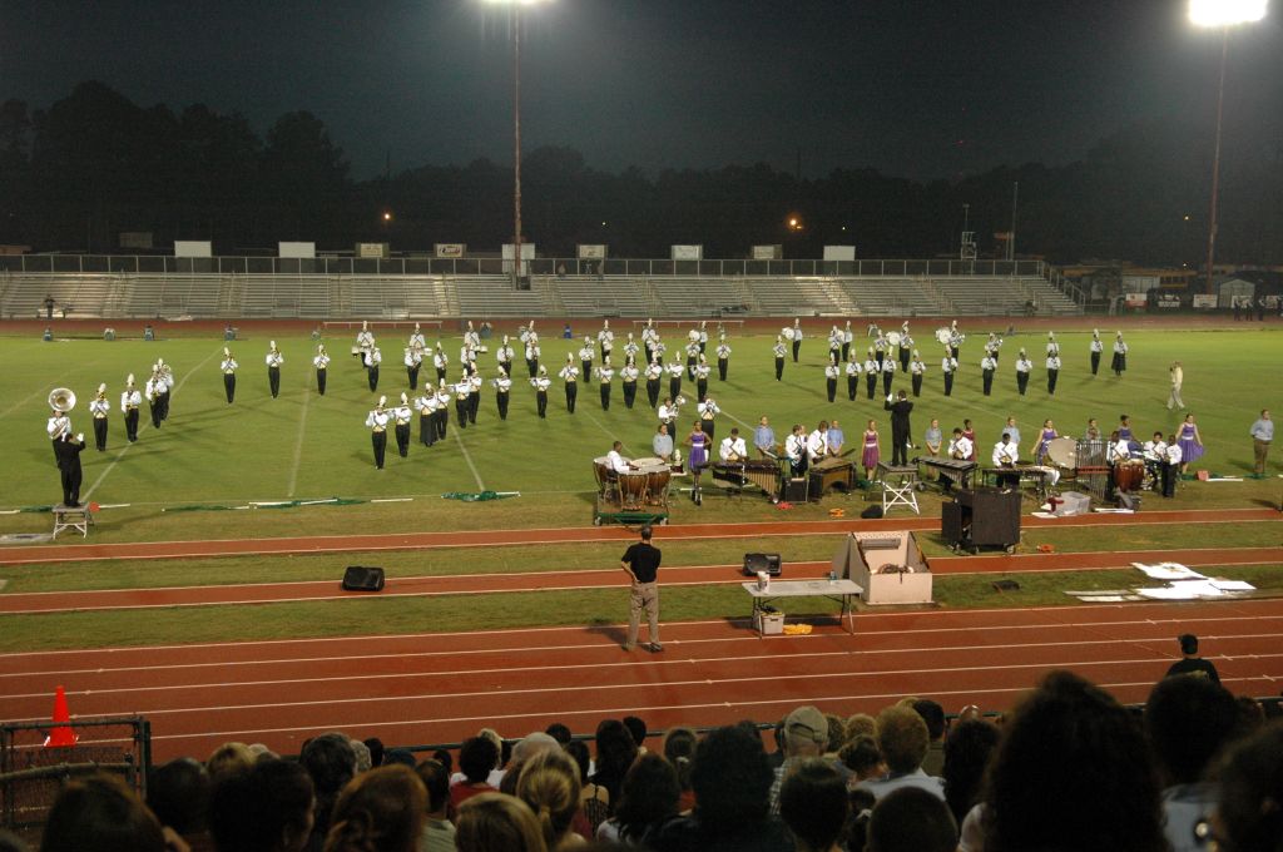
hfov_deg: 49.6
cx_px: 642
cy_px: 426
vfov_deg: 34.1
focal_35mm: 39
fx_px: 1388
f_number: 2.8
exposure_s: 1/60
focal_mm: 26
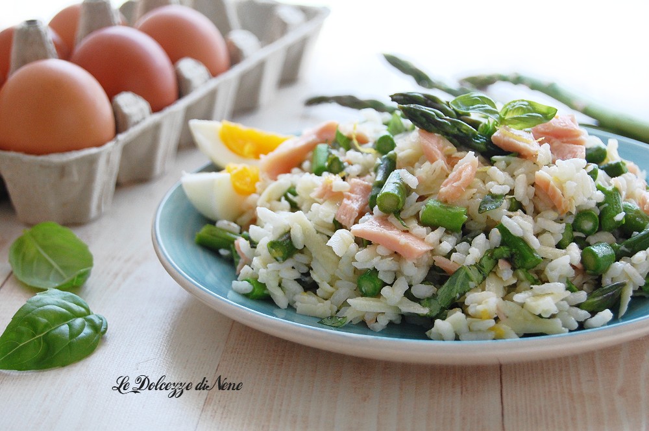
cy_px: 216
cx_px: 324
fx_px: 1405
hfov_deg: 26.0
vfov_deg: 17.5
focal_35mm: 78
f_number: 5.6
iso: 560
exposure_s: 1/60
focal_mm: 52
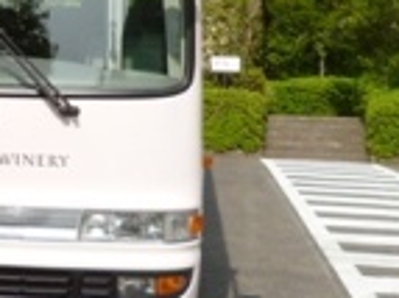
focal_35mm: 84
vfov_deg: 16.9
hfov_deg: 22.6
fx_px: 967
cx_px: 20
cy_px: -38
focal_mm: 4.3
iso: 100
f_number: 2.5
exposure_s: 1/1300
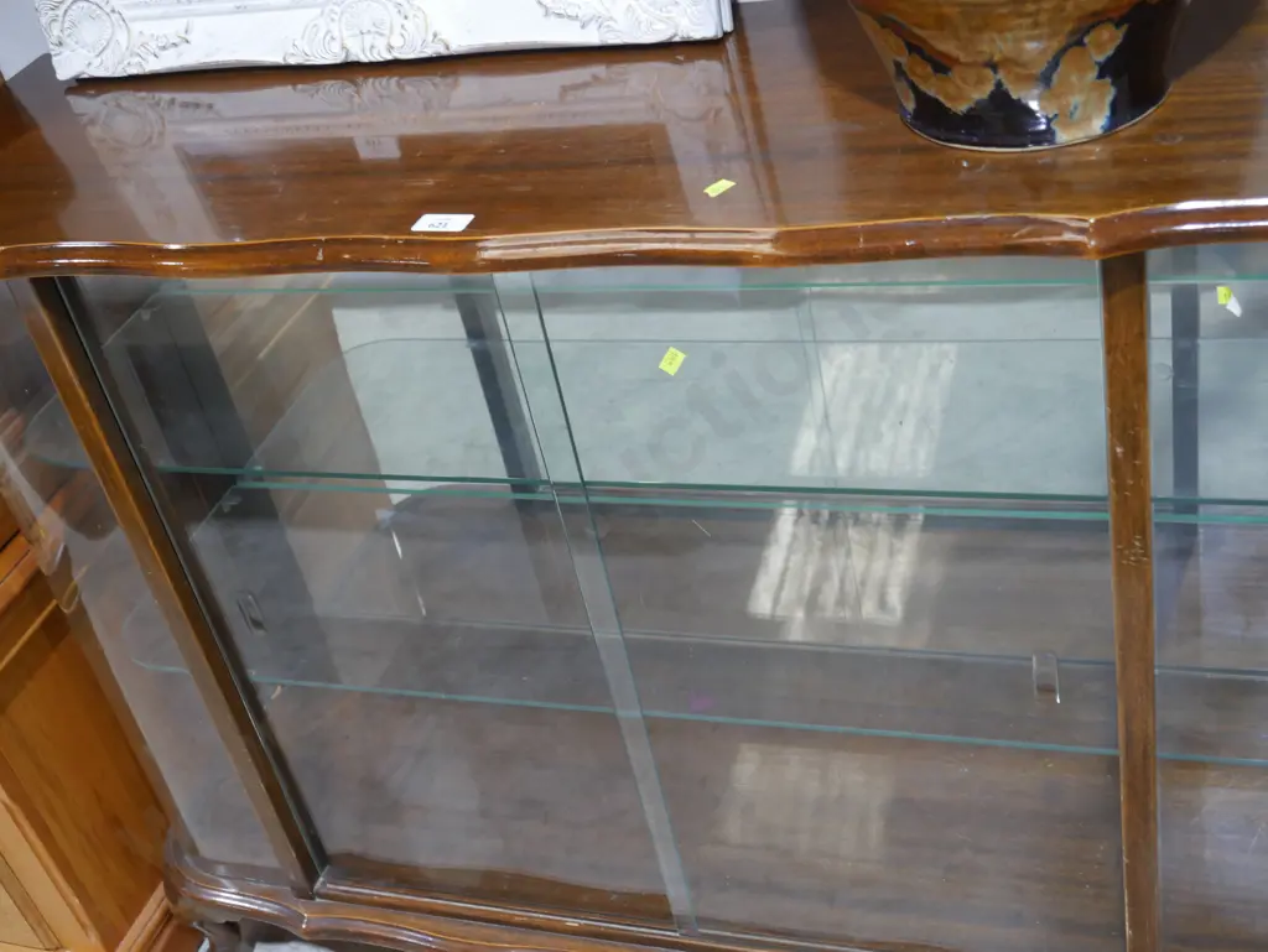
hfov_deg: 41.2
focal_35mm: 46
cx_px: 634
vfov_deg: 31.5
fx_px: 1686
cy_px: 476
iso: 800
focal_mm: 23
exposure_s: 1/60
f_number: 5.1
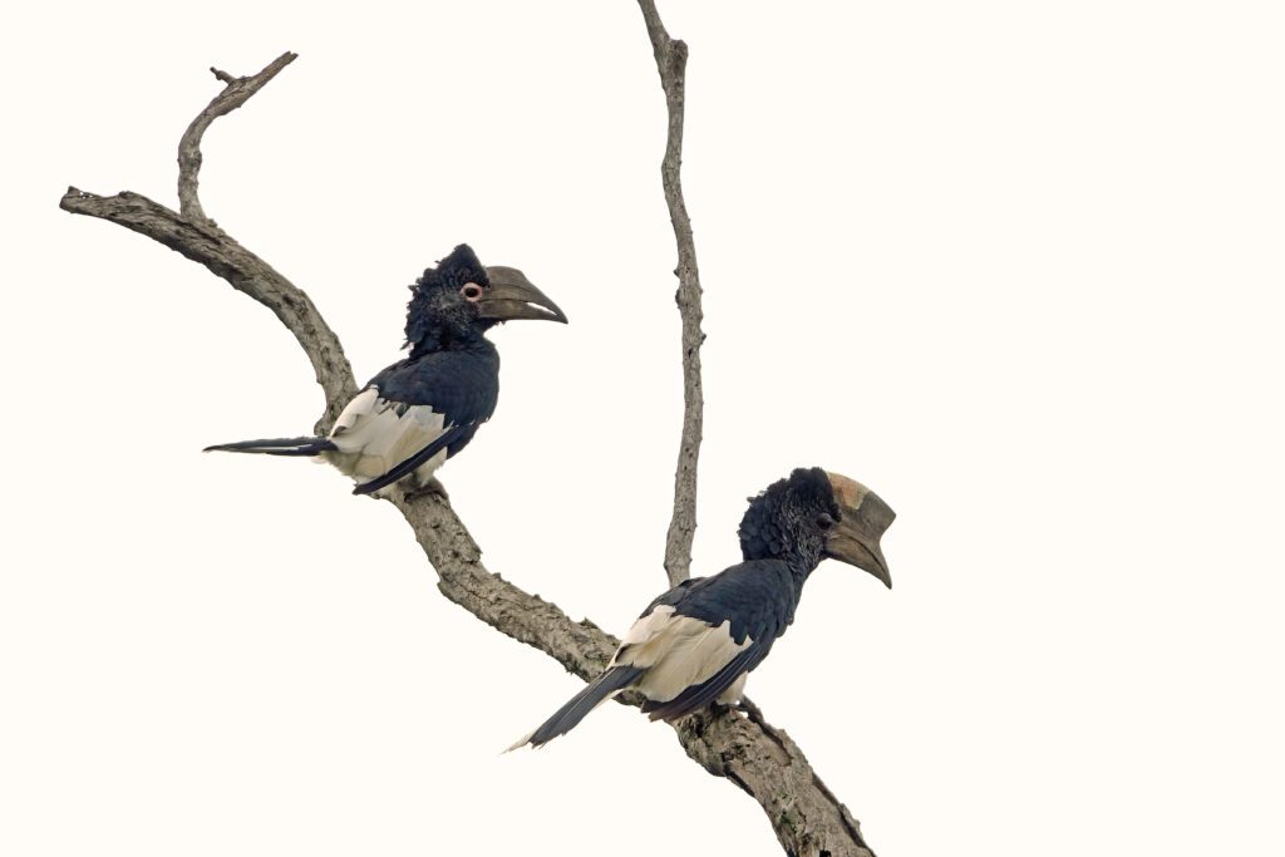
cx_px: 642
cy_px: 428
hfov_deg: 3.4
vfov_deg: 2.3
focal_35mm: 600
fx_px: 21418
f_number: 4
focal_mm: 220
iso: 100
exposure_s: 1/250
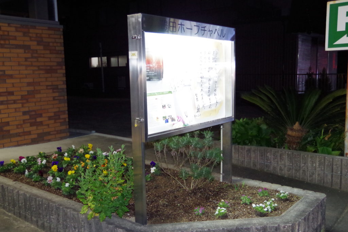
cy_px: 116
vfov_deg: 36.9
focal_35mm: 36
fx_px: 348
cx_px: 174
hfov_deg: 53.1
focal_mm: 24
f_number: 4
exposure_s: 1/20
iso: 3200
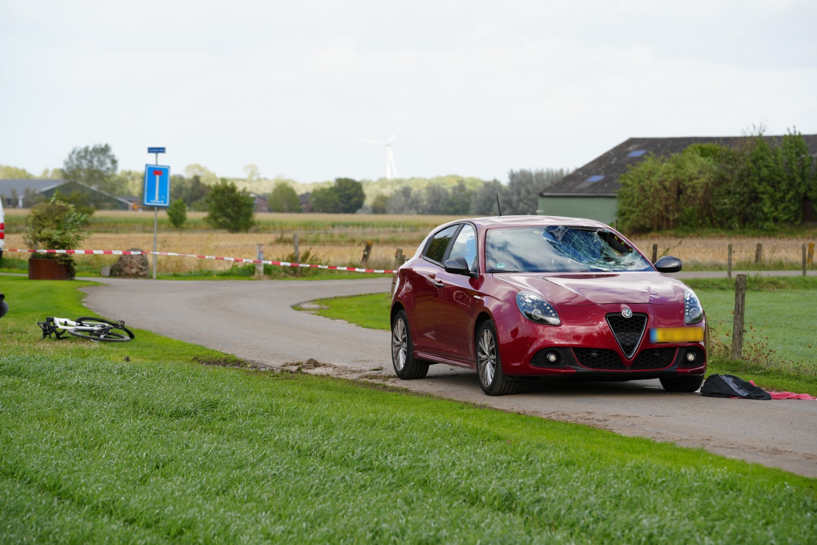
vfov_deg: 10.0
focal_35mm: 137
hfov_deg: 15.0
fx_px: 3111
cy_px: 272
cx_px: 408
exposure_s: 1/200
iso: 100
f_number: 5.6
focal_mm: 137.1
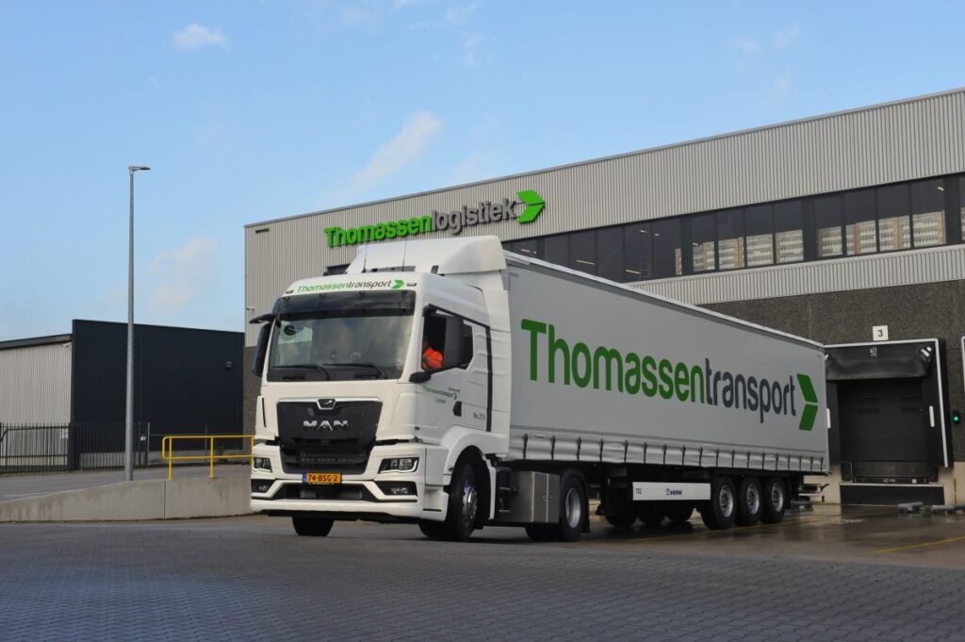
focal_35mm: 45
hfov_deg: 43.6
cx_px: 482
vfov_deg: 29.8
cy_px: 321
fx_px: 1205
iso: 400
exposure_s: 1/320
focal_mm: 45
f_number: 9
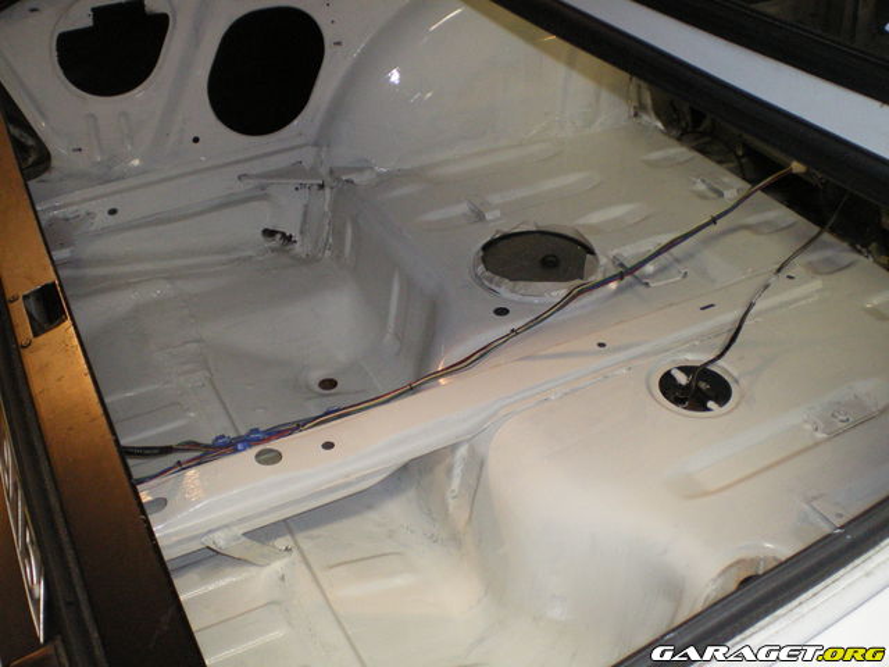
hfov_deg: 49.0
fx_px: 976
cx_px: 444
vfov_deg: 37.7
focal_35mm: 38
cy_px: 334
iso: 400
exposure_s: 1/50
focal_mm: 6.3
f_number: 3.1
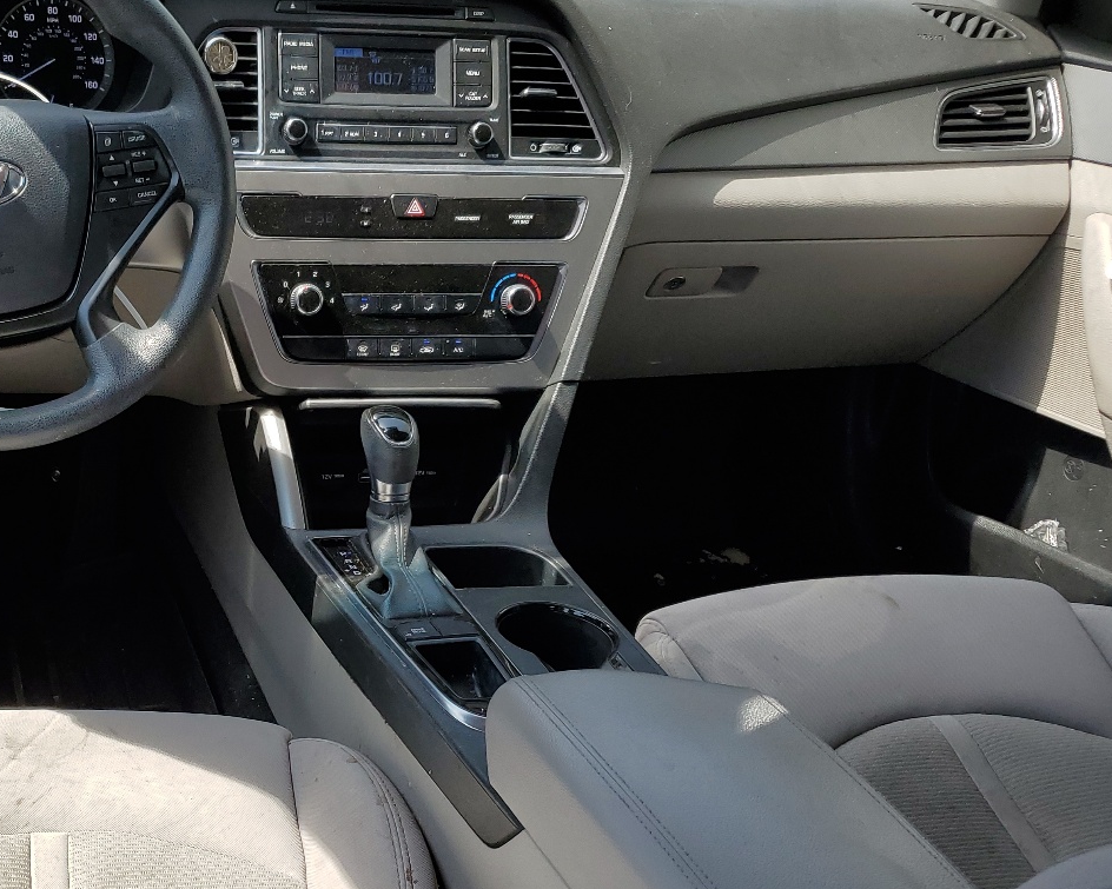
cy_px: 565
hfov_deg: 41.0
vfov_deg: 34.7
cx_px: 211
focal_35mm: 43
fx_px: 1415
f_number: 1.5
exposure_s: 1/833
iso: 50
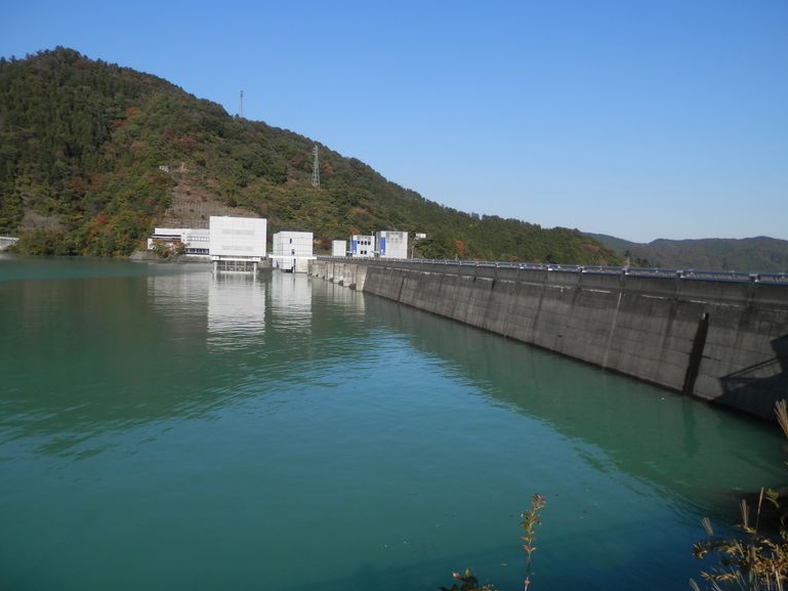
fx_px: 592
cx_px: 403
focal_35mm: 26
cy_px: 301
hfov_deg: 67.3
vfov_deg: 53.1
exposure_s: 1/160
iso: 80
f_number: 8.7
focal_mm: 4.5
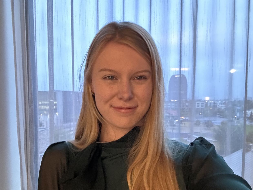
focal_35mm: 23
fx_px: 168
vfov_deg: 58.9
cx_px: 126
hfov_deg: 73.9
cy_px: 95
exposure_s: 1/17
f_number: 1.9
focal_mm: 2.69
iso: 640
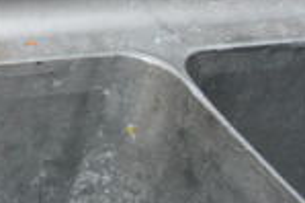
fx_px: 939
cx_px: -305
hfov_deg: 15.0
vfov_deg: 11.6
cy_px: -127
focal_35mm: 111
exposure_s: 1/500
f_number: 9
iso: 6400
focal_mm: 18
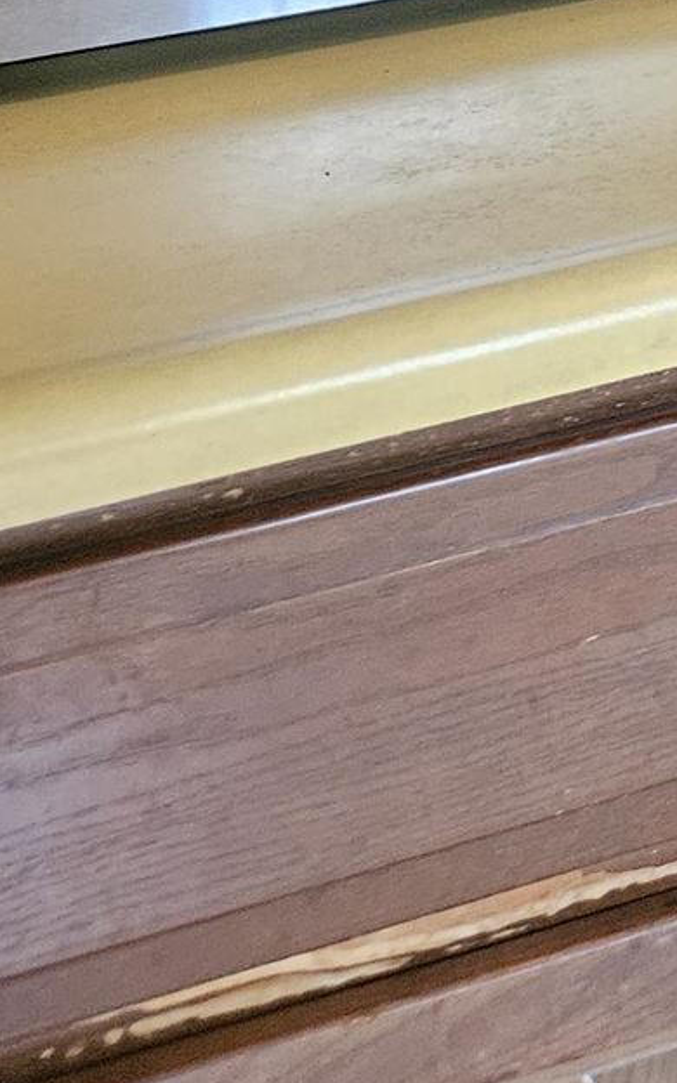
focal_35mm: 90
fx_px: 2657
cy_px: -649
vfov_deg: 19.4
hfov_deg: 12.6
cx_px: 1403
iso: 1000
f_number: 1.8
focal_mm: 5.4
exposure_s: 1/120
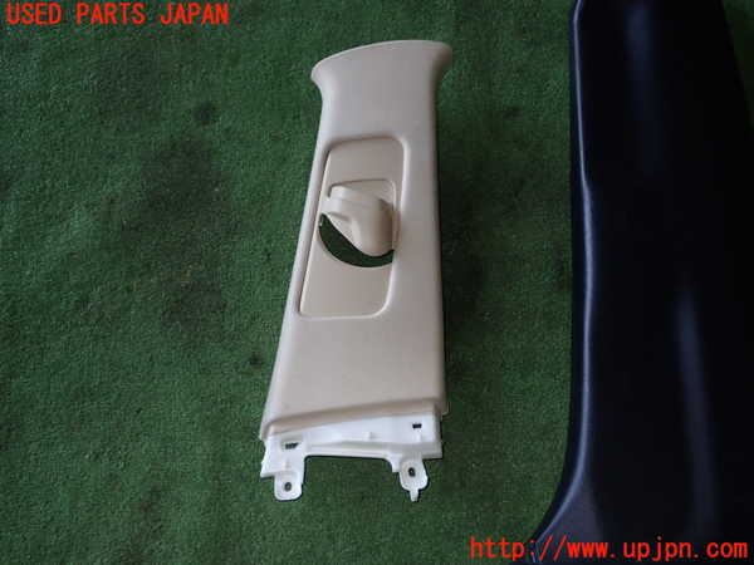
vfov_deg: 39.7
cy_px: 282
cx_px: 377
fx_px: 784
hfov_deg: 51.4
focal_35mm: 36
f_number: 7.1
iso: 125
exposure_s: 1/40
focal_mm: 6.37
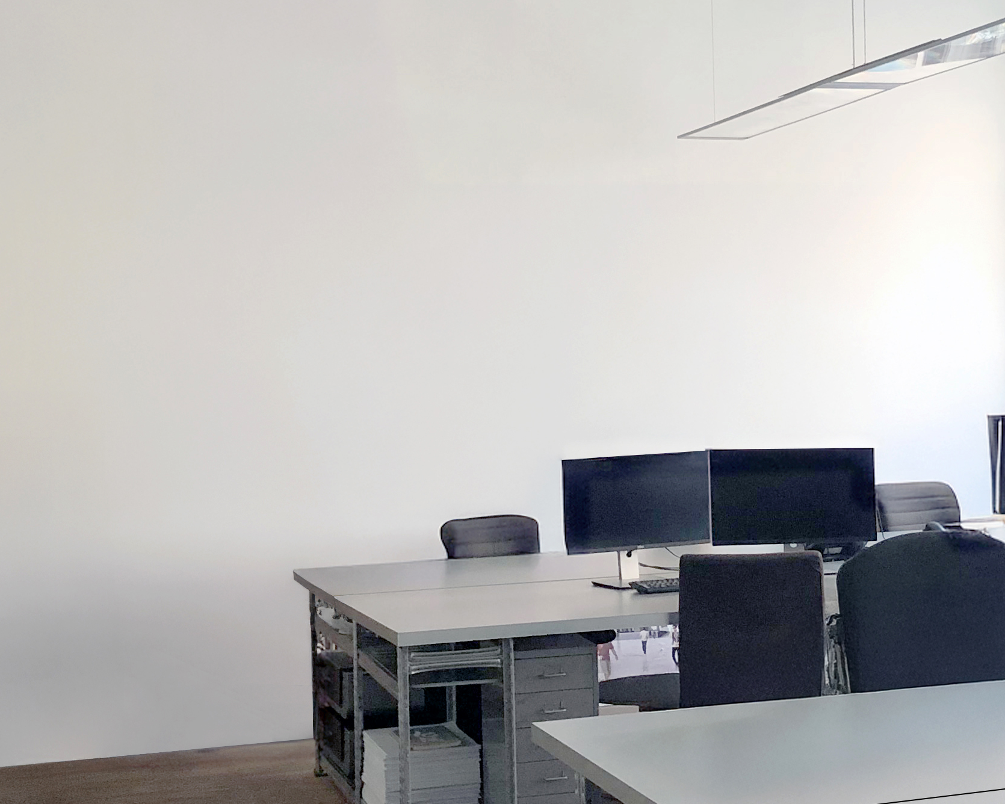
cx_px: 714
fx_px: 1963
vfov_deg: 23.1
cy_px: 412
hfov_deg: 28.4
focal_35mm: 66
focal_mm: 3.99
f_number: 1.8
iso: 50
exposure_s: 1/15
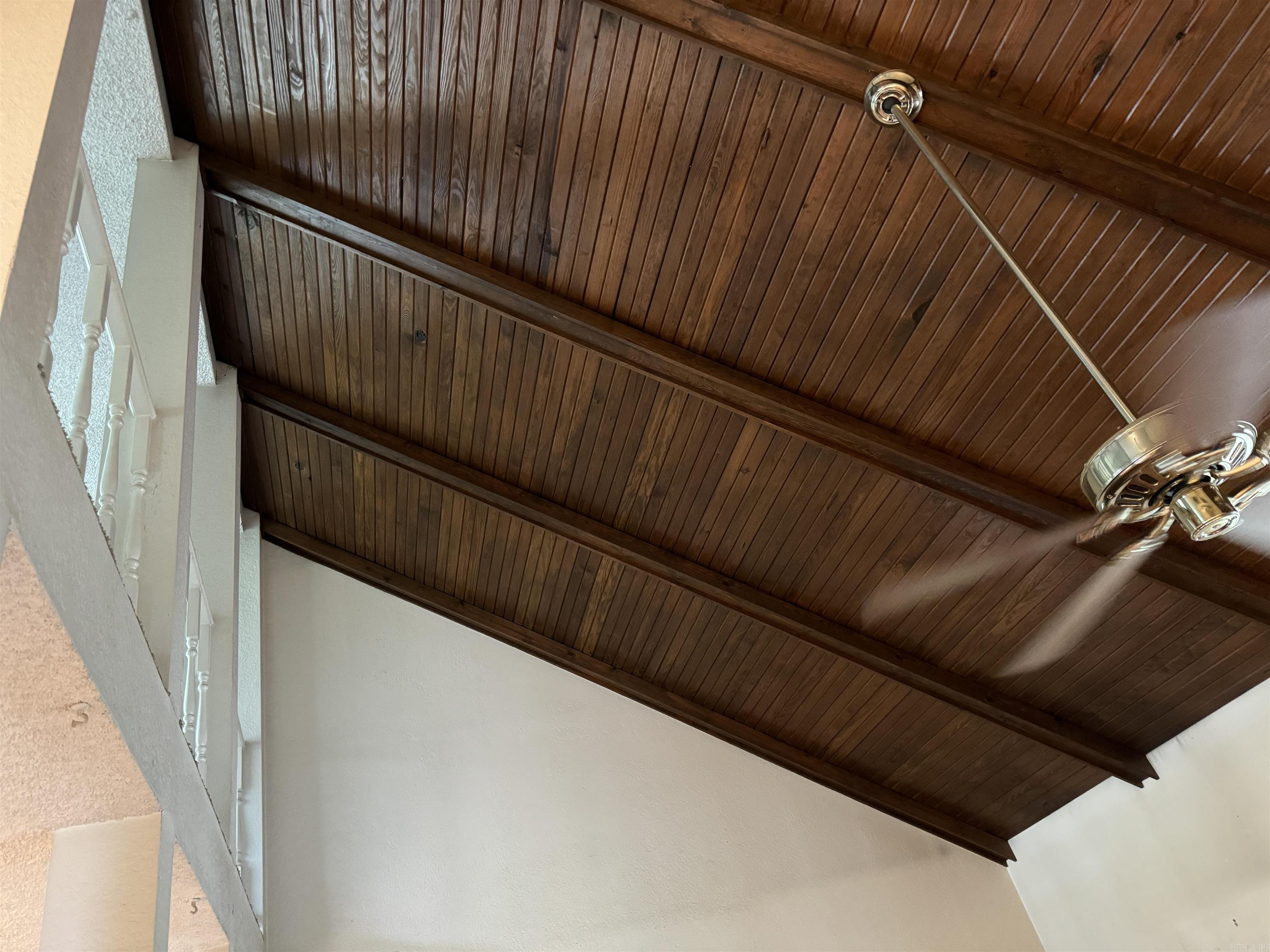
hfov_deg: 71.6
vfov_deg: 56.8
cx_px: 635
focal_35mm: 24
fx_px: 881
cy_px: 476
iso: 800
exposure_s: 1/30
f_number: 1.78
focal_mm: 6.76
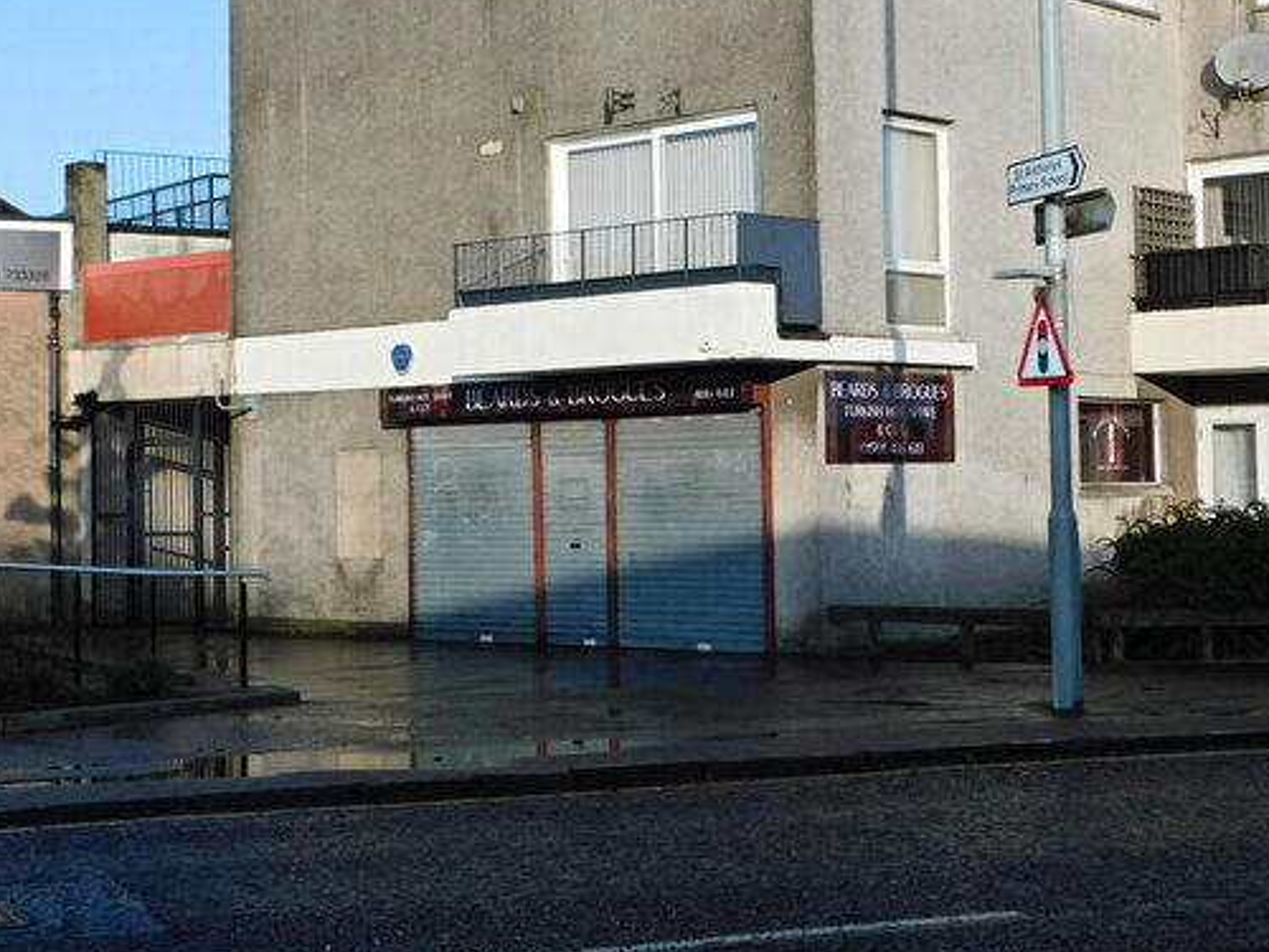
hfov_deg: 30.7
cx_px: 673
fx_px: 2310
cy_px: 308
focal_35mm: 63
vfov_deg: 23.2
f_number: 3.7
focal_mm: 8
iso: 125
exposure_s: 1/800
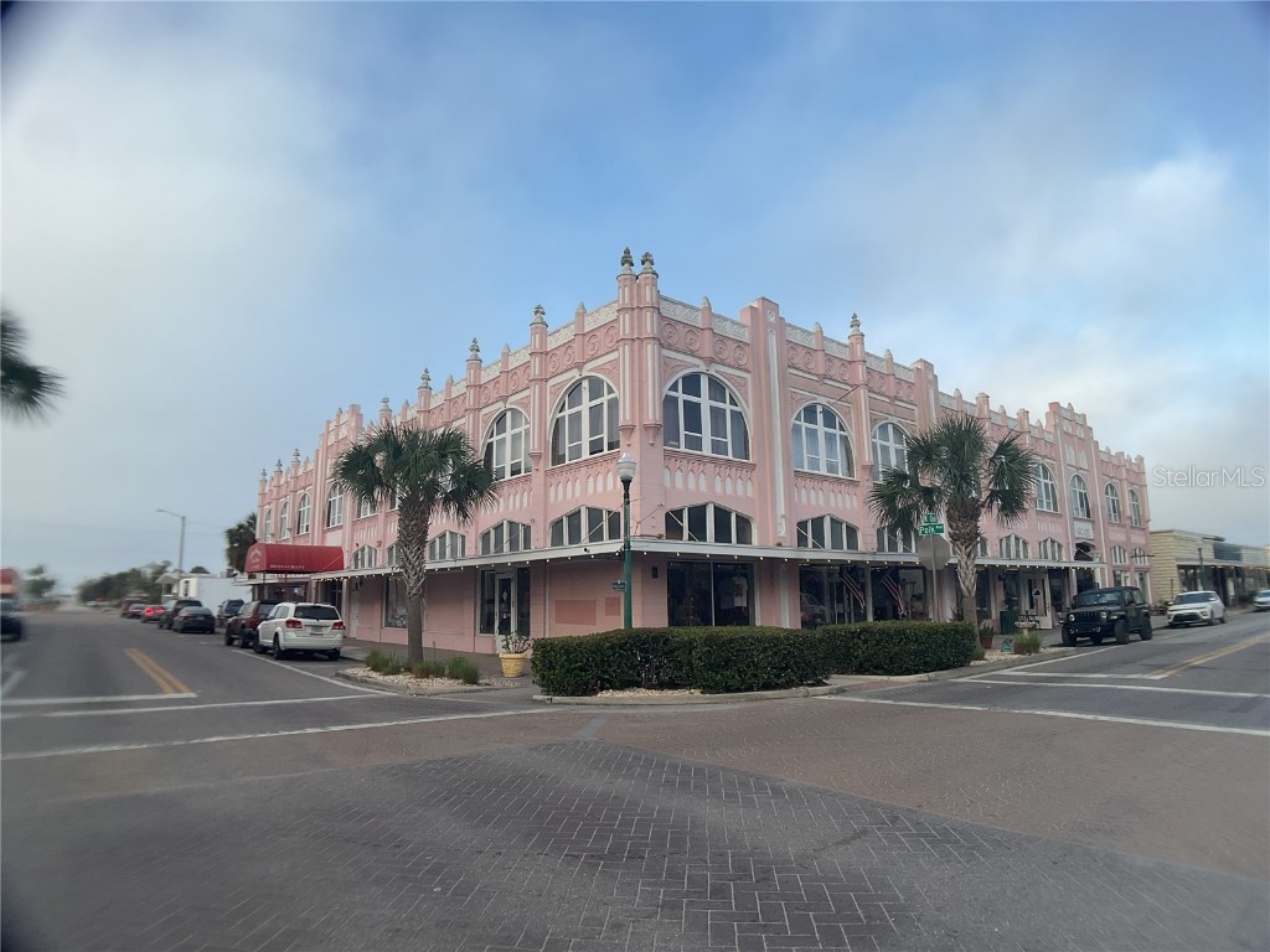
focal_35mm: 29
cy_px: 476
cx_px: 635
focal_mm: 3
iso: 16
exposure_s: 1/770
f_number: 1.8
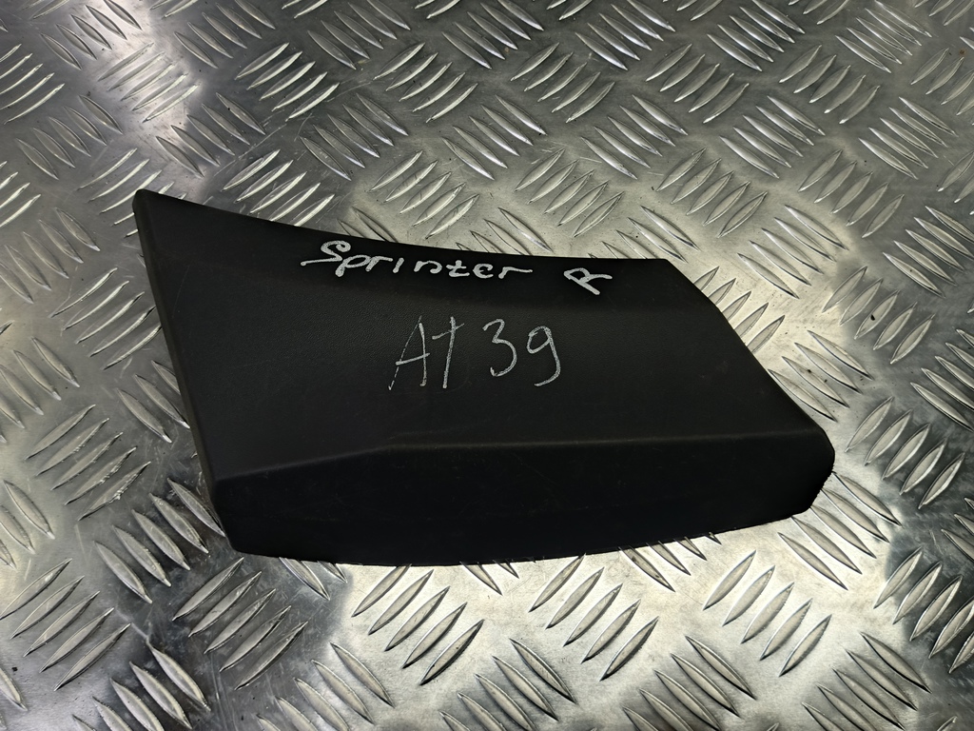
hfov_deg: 73.9
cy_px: 366
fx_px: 647
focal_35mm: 23
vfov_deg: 58.9
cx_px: 487
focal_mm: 4.11
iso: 135
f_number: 1.6
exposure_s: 1/50
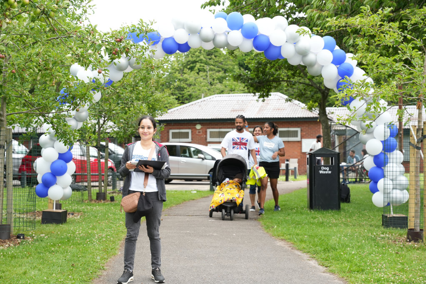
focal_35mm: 66
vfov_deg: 20.5
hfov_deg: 30.3
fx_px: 786
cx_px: 213
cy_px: 142
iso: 400
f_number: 5.6
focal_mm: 66.4
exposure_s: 1/200
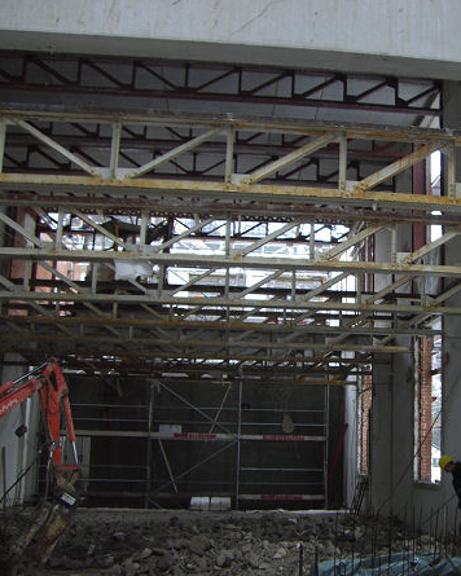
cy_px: 289
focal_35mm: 50
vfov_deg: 37.3
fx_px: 853
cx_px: 382
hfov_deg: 29.4
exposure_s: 1/100
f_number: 2.7
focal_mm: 6.2
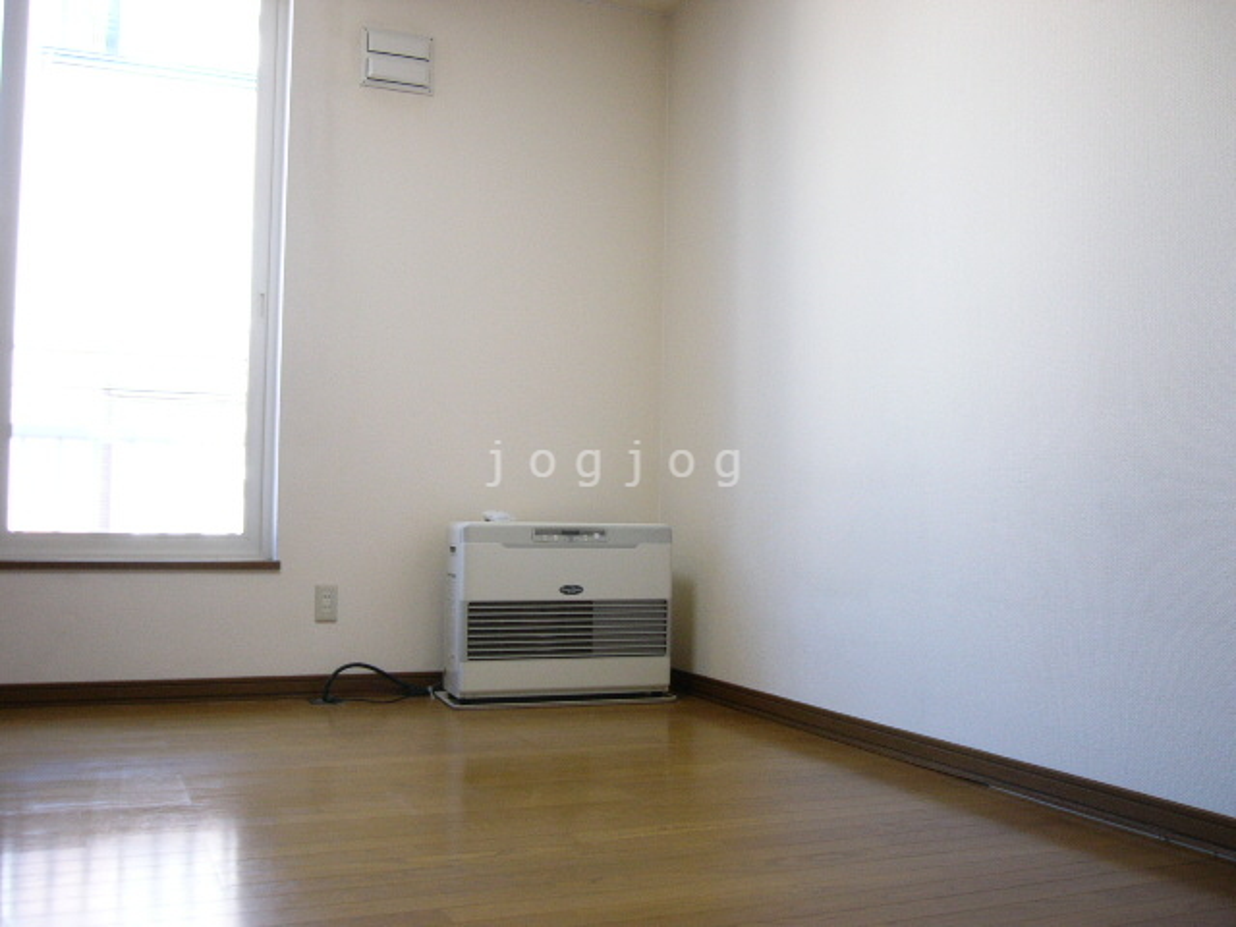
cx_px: 618
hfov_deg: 52.6
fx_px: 1250
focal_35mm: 35
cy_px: 464
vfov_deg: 40.7
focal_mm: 5.8
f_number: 2.8
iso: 100
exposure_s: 1/30
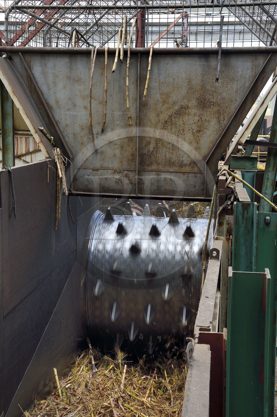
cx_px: 138
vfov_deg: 39.6
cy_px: 208
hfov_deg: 27.0
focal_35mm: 50
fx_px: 578
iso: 200
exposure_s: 1/50
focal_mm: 50
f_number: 13
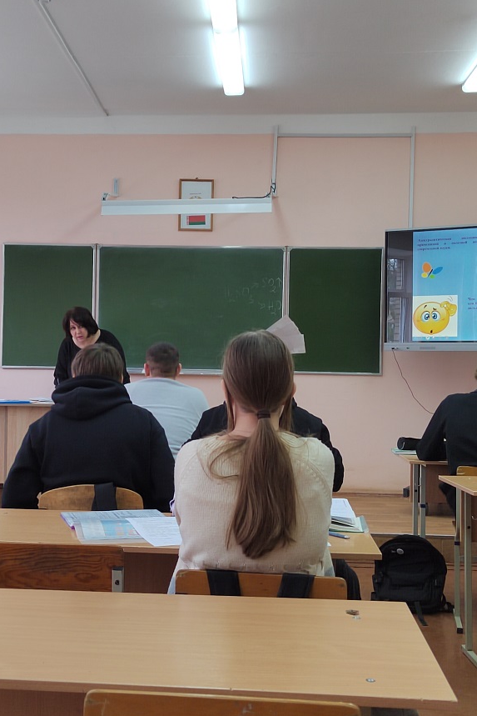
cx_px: 192
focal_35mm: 44
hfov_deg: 30.4
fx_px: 874
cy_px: 358
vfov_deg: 44.5
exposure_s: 1/100
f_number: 1.9
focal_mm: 5.52
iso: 503
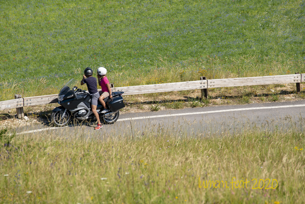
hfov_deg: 6.9
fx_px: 2542
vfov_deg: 4.6
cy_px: 102
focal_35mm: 300
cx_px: 152
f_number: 9
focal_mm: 300
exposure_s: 1/800
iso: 640
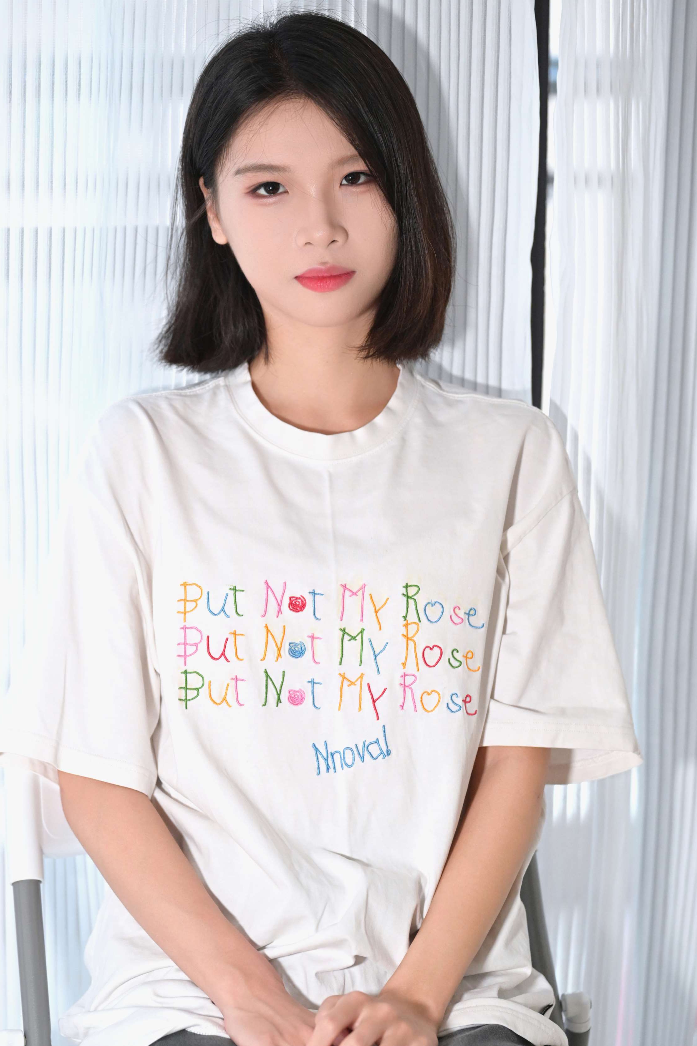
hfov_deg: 11.4
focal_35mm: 120
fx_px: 3485
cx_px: 295
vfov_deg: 17.1
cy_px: 587
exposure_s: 1/100
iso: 2200
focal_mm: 99
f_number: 2.7
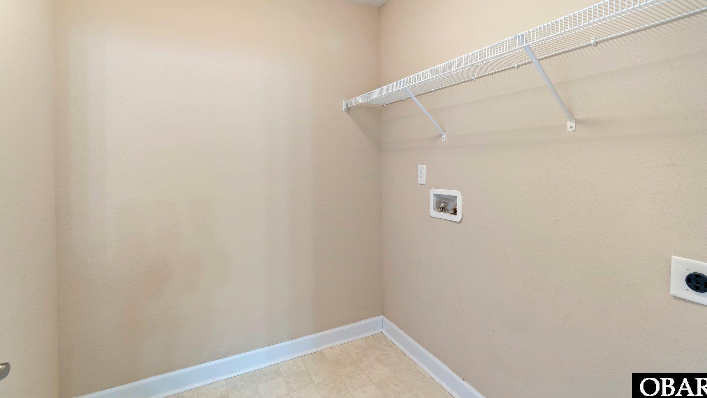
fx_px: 329
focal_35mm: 18
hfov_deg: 94.2
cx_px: 357
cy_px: 159
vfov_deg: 61.8
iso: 400
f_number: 9
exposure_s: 4
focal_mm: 16.5
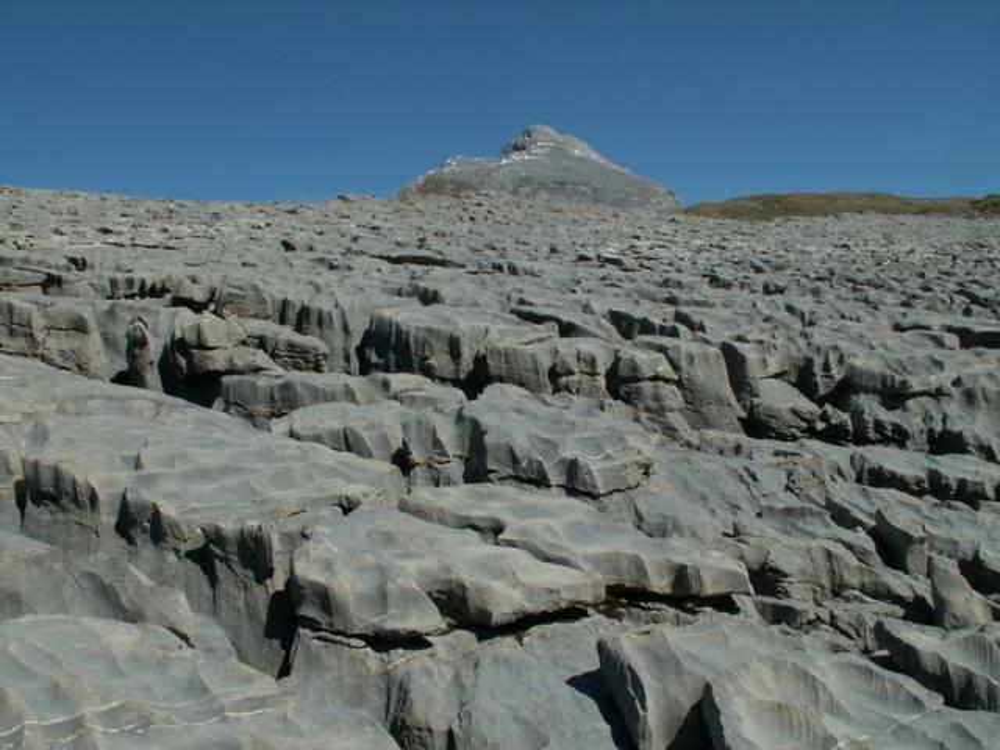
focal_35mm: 35
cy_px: 375
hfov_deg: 52.6
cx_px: 500
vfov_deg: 40.7
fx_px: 1011
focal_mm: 5.86
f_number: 8
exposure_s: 1/250
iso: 50
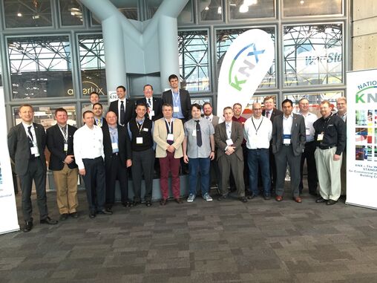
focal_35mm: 29
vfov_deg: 48.2
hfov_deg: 61.7
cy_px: 142
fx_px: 316
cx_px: 188
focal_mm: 4.15
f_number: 2.2
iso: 100
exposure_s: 1/30
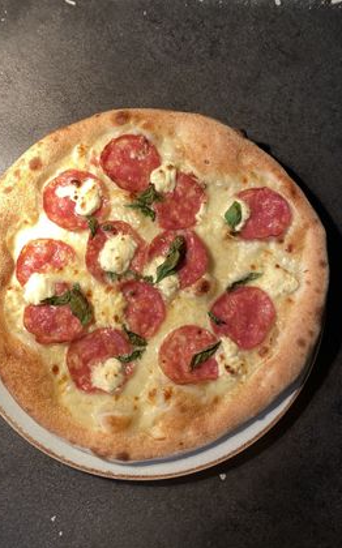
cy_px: 277
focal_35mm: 28
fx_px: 418
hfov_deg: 44.4
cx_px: 154
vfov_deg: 66.5
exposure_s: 1/100
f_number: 1.8
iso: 32
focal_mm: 4.25
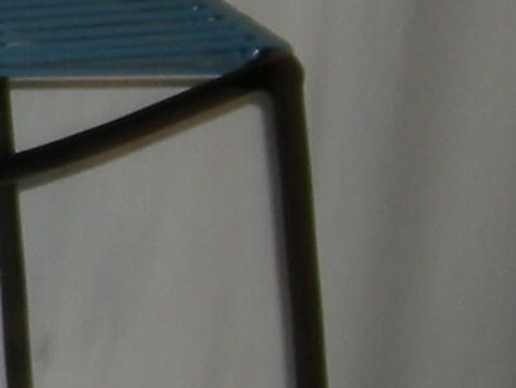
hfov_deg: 6.7
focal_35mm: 262
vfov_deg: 5.6
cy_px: -238
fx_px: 3908
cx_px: -1126
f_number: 2.8
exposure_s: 1/30
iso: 50
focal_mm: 5.7
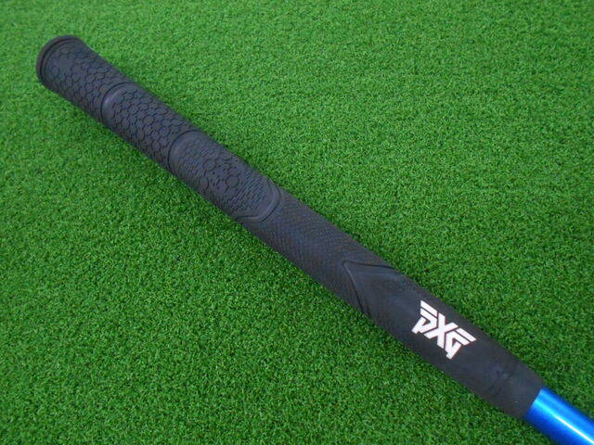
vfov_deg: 53.1
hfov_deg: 67.3
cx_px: 297
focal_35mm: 26
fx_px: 446
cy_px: 222
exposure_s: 1/80
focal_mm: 4.6
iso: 800
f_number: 3.2
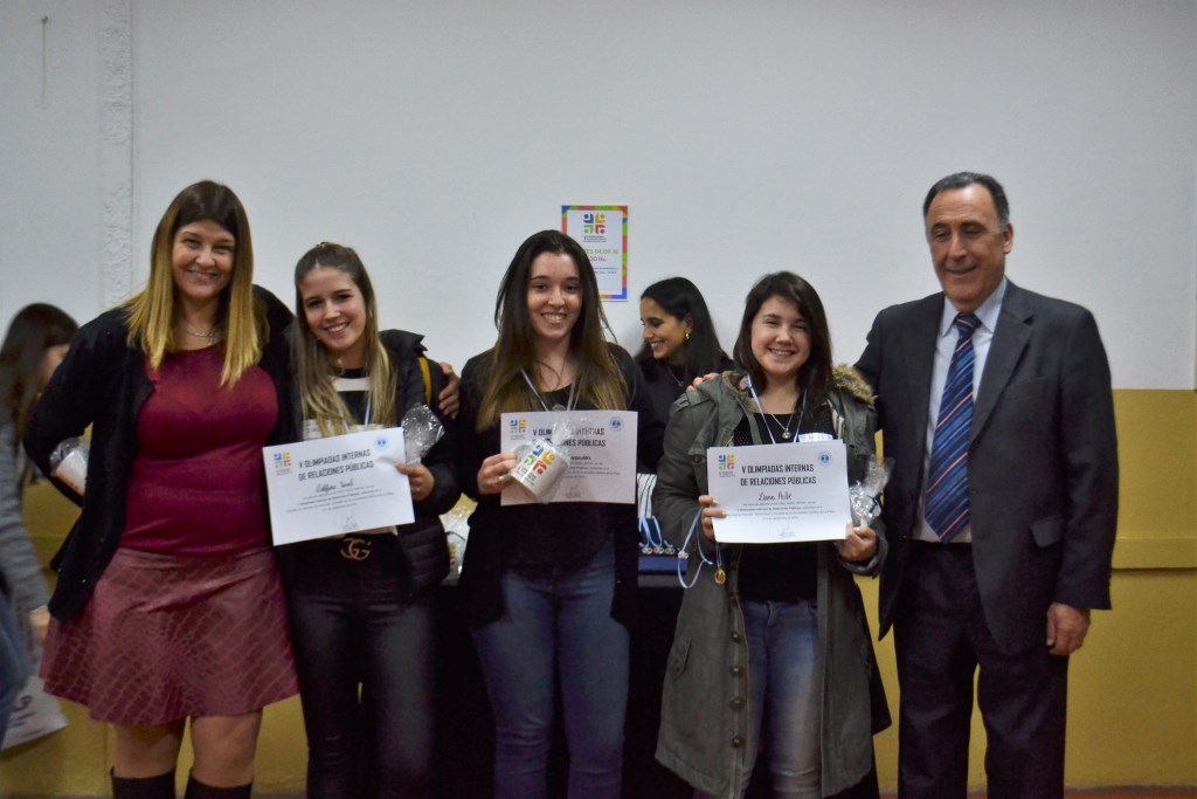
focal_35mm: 48
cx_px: 598
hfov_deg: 41.1
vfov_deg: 28.1
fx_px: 1596
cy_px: 400
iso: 800
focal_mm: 32
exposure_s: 1/80
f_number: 4.8
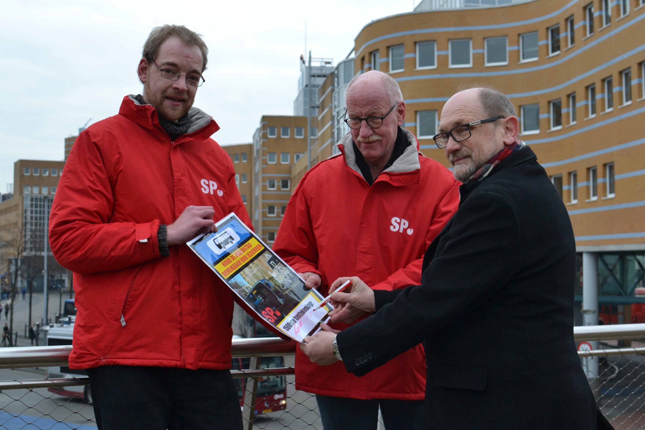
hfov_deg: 37.8
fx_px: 941
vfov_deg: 25.8
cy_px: 215
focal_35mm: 52
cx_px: 322
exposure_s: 1/125
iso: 180
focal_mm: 35
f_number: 5.6
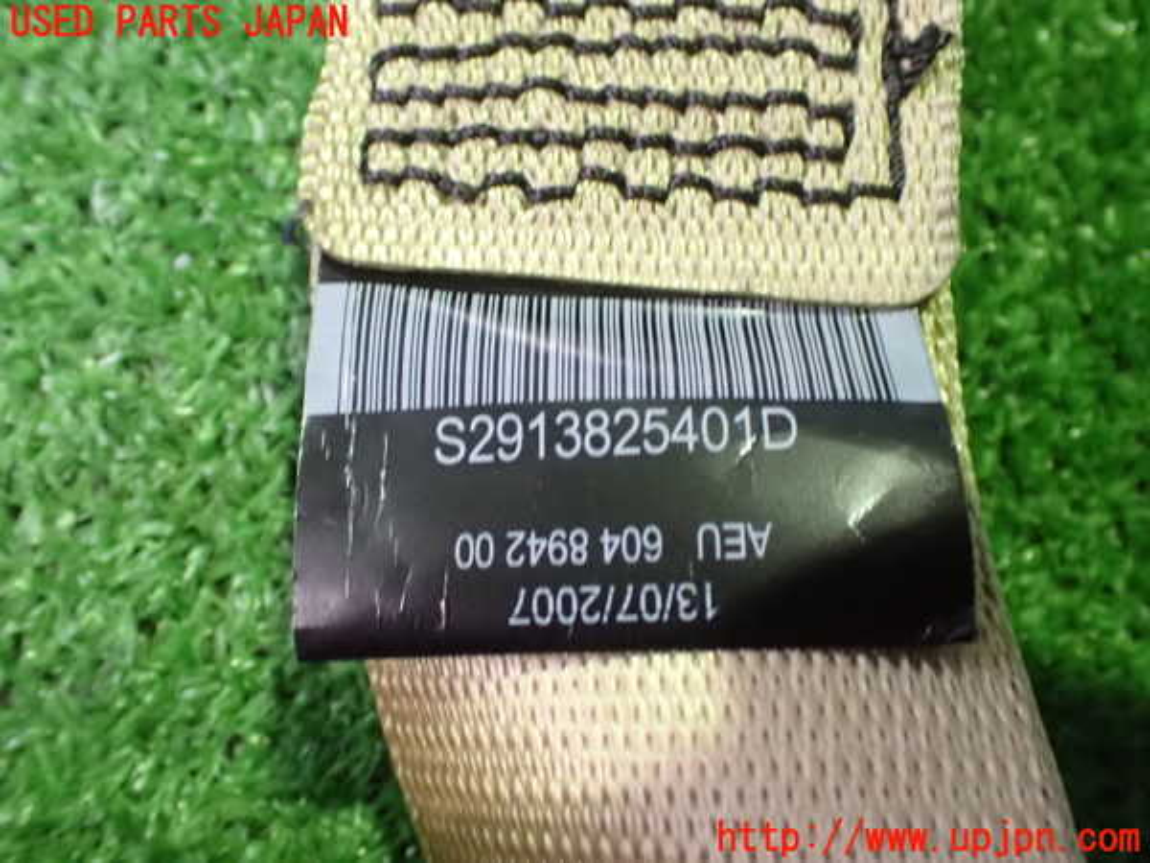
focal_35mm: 36
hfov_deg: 51.4
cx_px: 575
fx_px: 1196
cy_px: 432
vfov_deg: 39.7
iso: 1250
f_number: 2.5
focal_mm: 6.37
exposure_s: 1/40
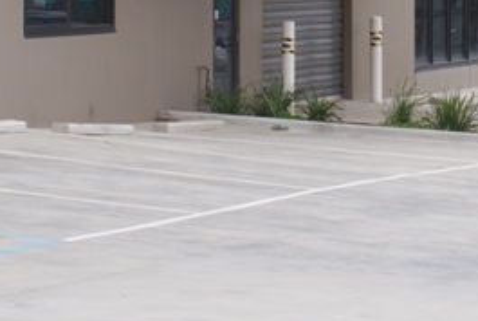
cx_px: 260
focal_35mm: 204
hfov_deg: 10.1
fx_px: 2708
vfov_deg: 6.7
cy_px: -96
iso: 100
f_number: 8
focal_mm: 45
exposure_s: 1/100
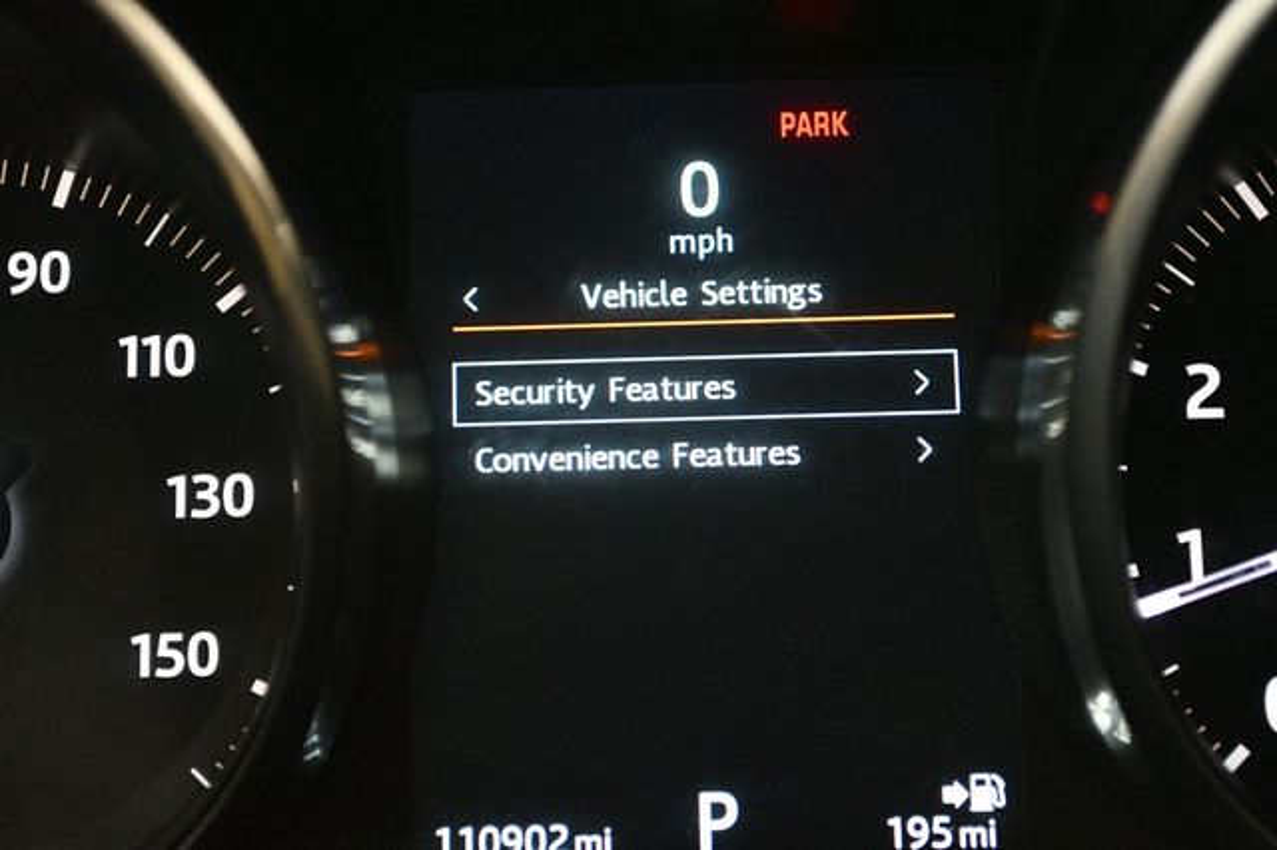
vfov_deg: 18.9
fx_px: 2553
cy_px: 425
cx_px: 638
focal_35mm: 72
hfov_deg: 28.1
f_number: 5.6
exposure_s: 1/60
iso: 5600
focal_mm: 48
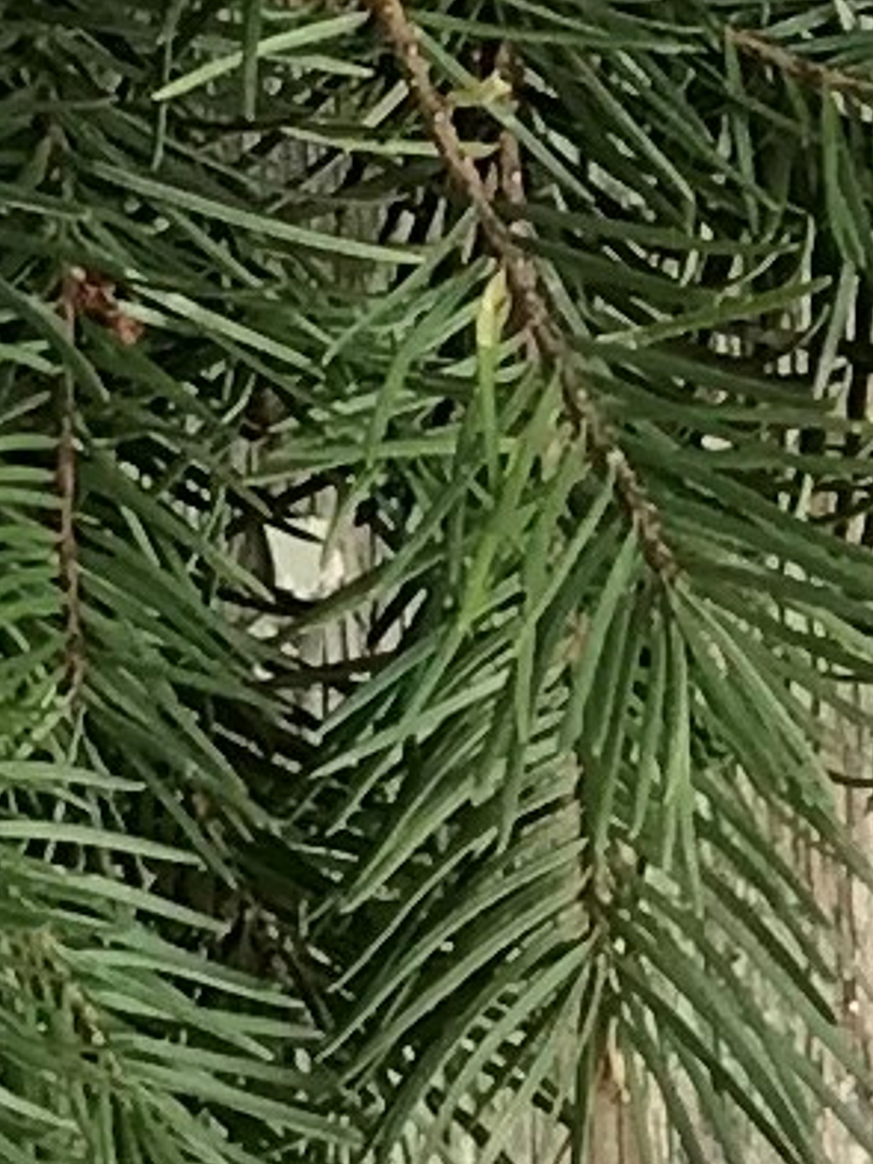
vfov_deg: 9.4
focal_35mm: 207
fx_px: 6957
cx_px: -1998
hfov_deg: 6.4
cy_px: -296
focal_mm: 3.99
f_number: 1.8
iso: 20
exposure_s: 1/512
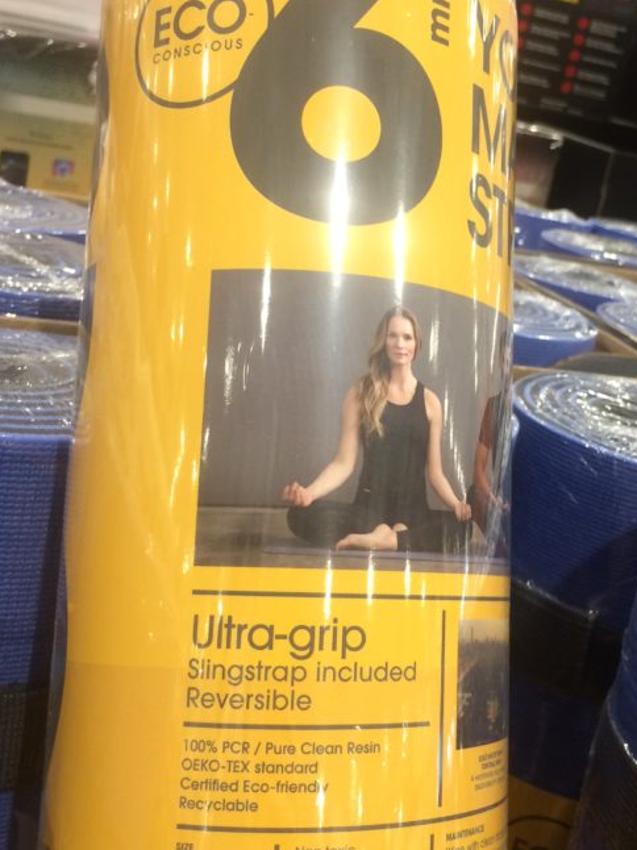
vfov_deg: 41.2
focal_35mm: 46
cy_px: 367
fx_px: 1129
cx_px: 422
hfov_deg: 31.3
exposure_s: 1/30
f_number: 2.2
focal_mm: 4.15
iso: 100
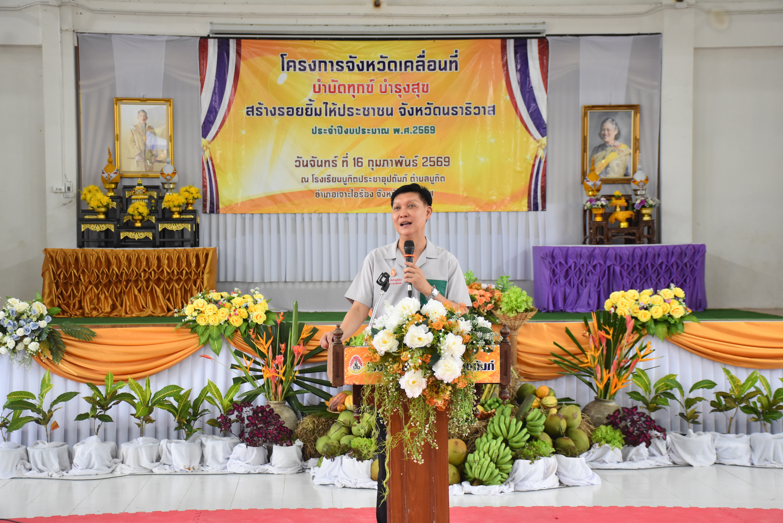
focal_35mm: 63
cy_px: 262
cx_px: 392
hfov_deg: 31.9
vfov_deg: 21.6
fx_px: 1371
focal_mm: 42
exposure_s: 1/125
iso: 1250
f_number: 4.5
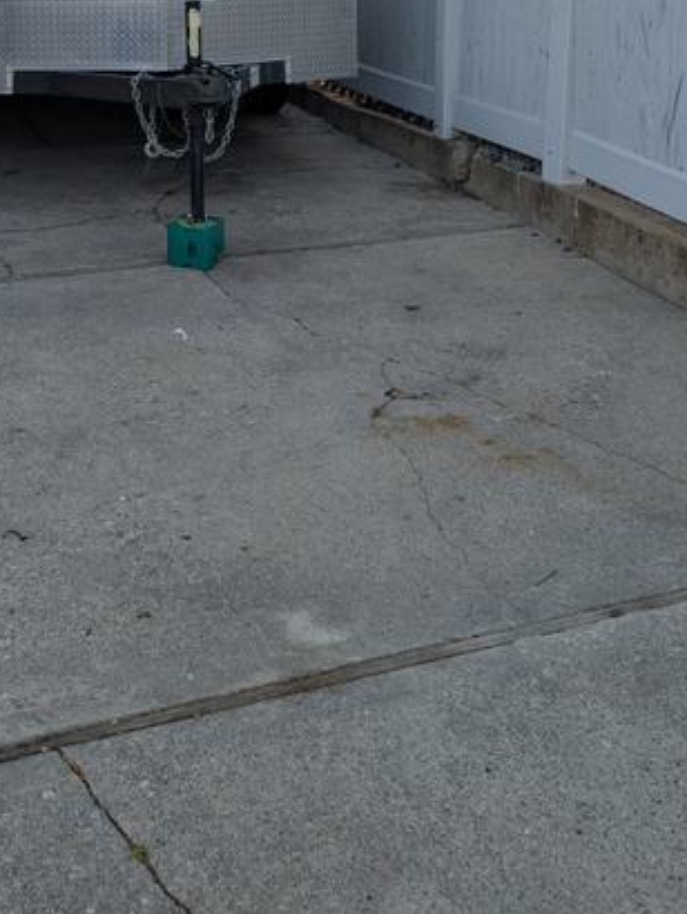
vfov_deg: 39.2
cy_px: 103
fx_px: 1190
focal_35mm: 45
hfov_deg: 31.6
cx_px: 170
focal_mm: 6.9
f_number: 1.68
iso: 21
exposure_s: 1/529
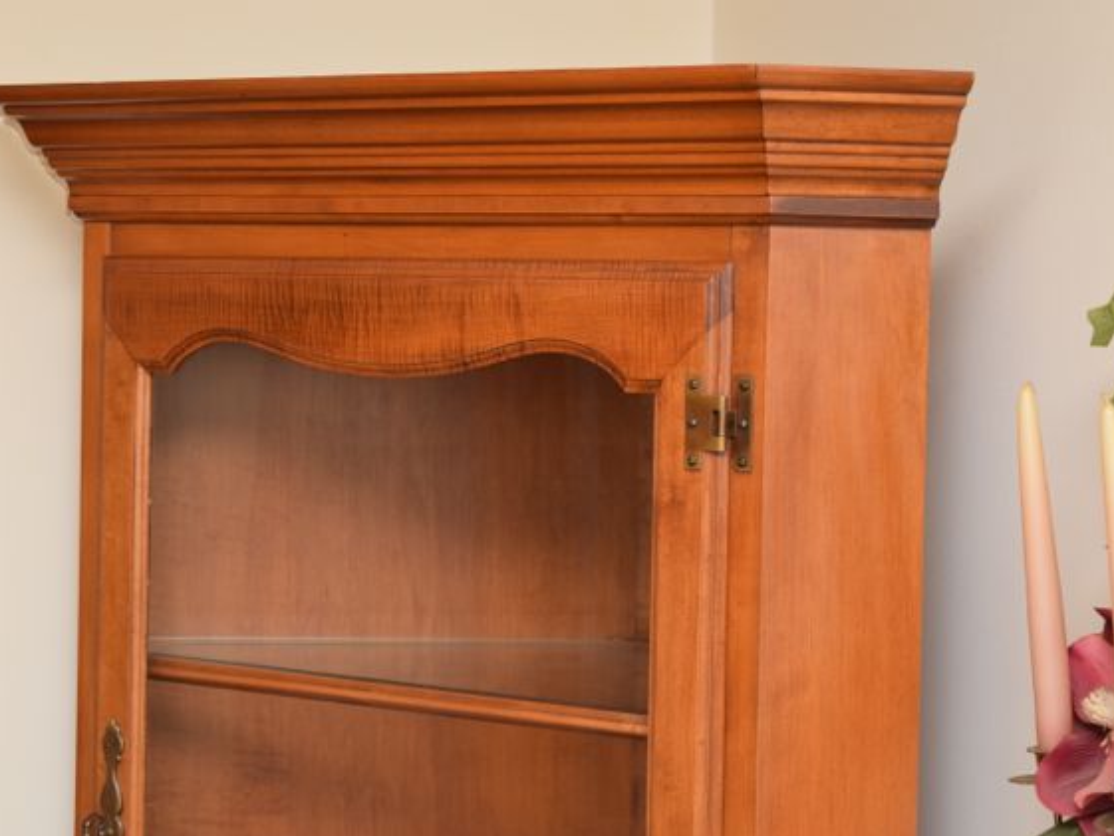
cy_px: 422
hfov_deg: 21.6
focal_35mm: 91
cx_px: 502
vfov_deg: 16.3
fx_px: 2915
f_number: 5.6
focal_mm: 55
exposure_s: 1/125
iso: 800
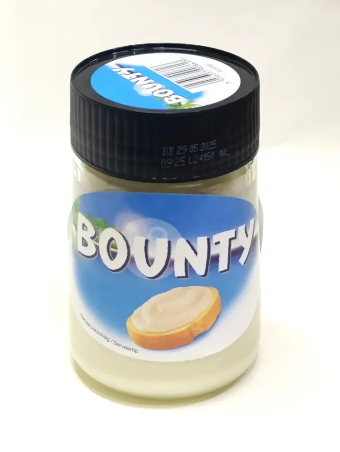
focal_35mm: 23
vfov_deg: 73.9
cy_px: 226
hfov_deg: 59.0
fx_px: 301
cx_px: 170
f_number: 1.6
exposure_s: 1/100
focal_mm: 6.14
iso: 800
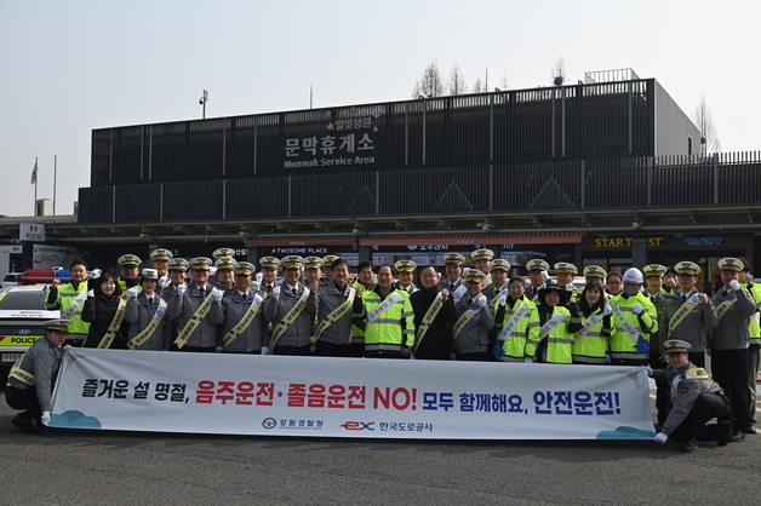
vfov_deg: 33.4
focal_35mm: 40
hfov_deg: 48.5
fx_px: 845
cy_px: 253
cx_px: 380
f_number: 7.1
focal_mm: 40
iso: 100
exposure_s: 1/400
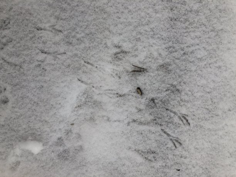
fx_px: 191
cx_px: 118
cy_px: 88
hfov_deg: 63.4
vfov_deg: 49.7
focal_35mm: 28
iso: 20
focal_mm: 3.99
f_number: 1.8
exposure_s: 1/296
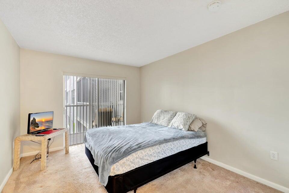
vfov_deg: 77.3
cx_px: 144
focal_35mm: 15
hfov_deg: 100.4
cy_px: 96
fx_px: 120
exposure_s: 1/3.33
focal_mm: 10
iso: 640
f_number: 8
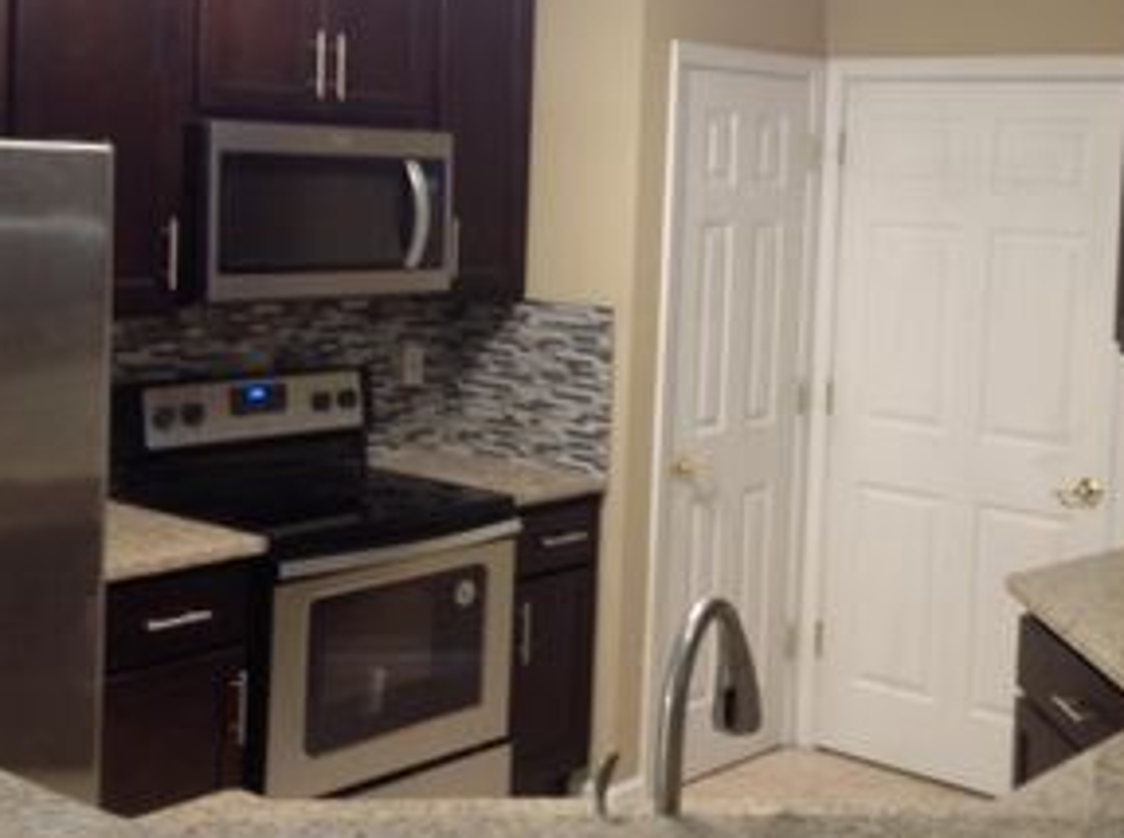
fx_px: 1977
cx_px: 689
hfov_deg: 31.6
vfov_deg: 23.8
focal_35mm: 61
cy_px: 268
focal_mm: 4.28
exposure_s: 1/15
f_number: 2.4
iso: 100
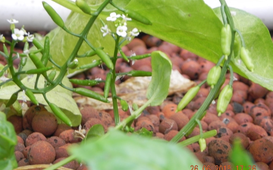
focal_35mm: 138
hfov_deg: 15.2
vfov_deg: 9.5
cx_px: 137
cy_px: 87
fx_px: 1026
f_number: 4.5
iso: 160
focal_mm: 23
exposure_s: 1/51.8
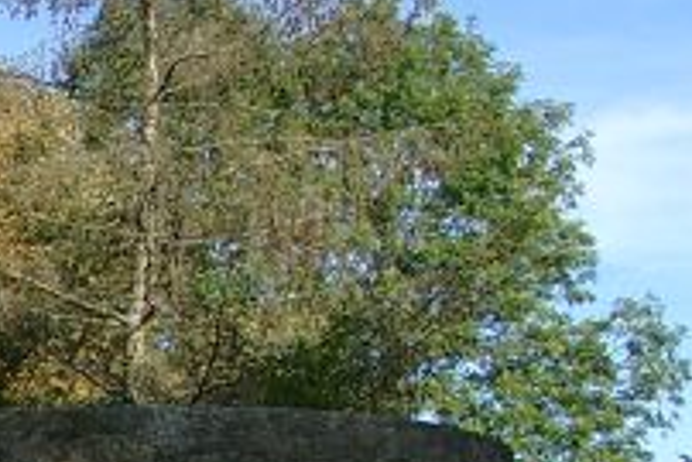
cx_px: -582
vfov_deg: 9.6
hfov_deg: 13.1
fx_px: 2693
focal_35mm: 140
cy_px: 664
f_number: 4
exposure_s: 1/433
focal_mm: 7.13
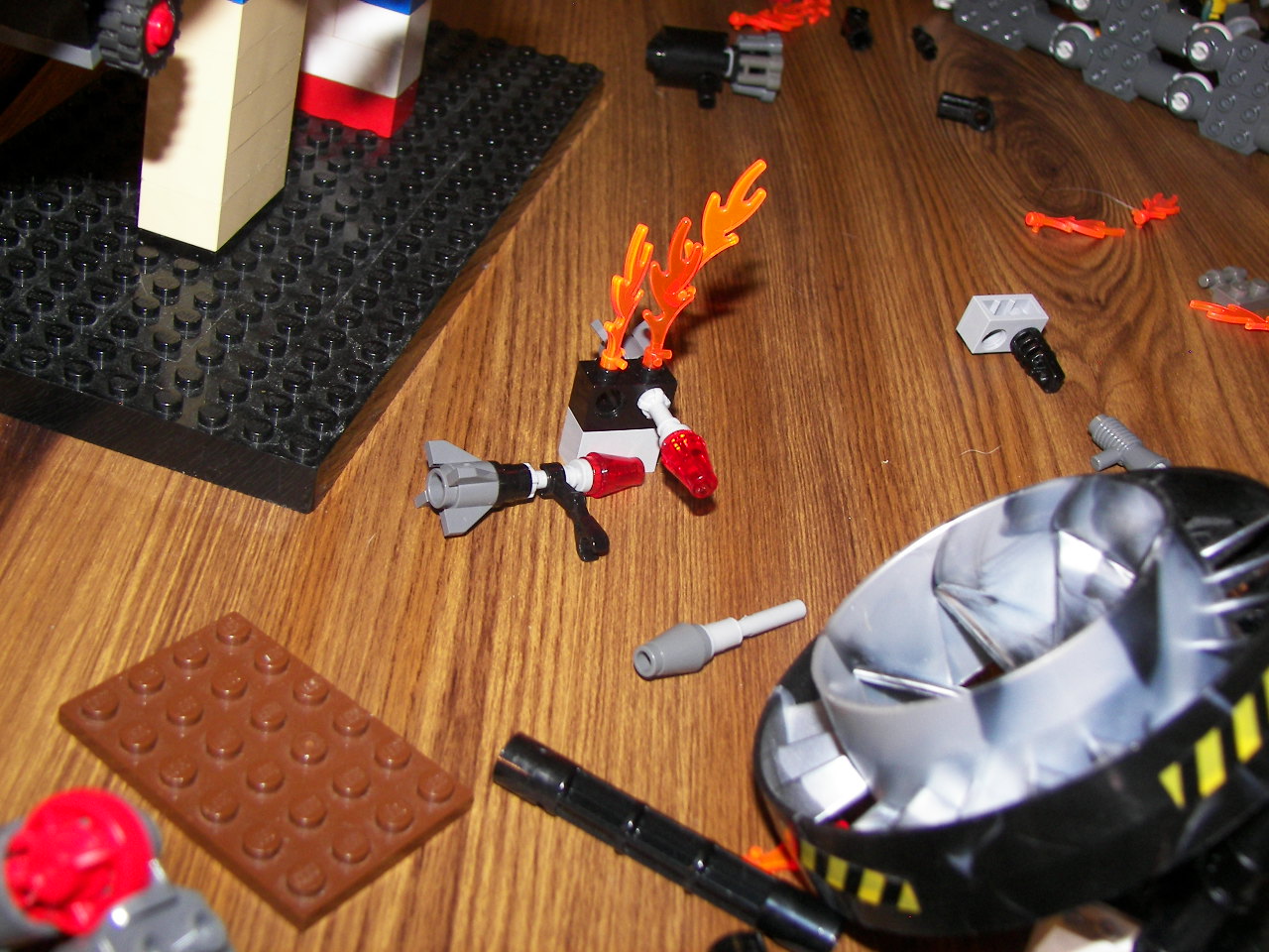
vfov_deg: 30.9
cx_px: 634
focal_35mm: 47
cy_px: 476
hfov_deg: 40.4
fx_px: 1723
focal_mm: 7.8
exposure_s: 1/30
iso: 100
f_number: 2.8
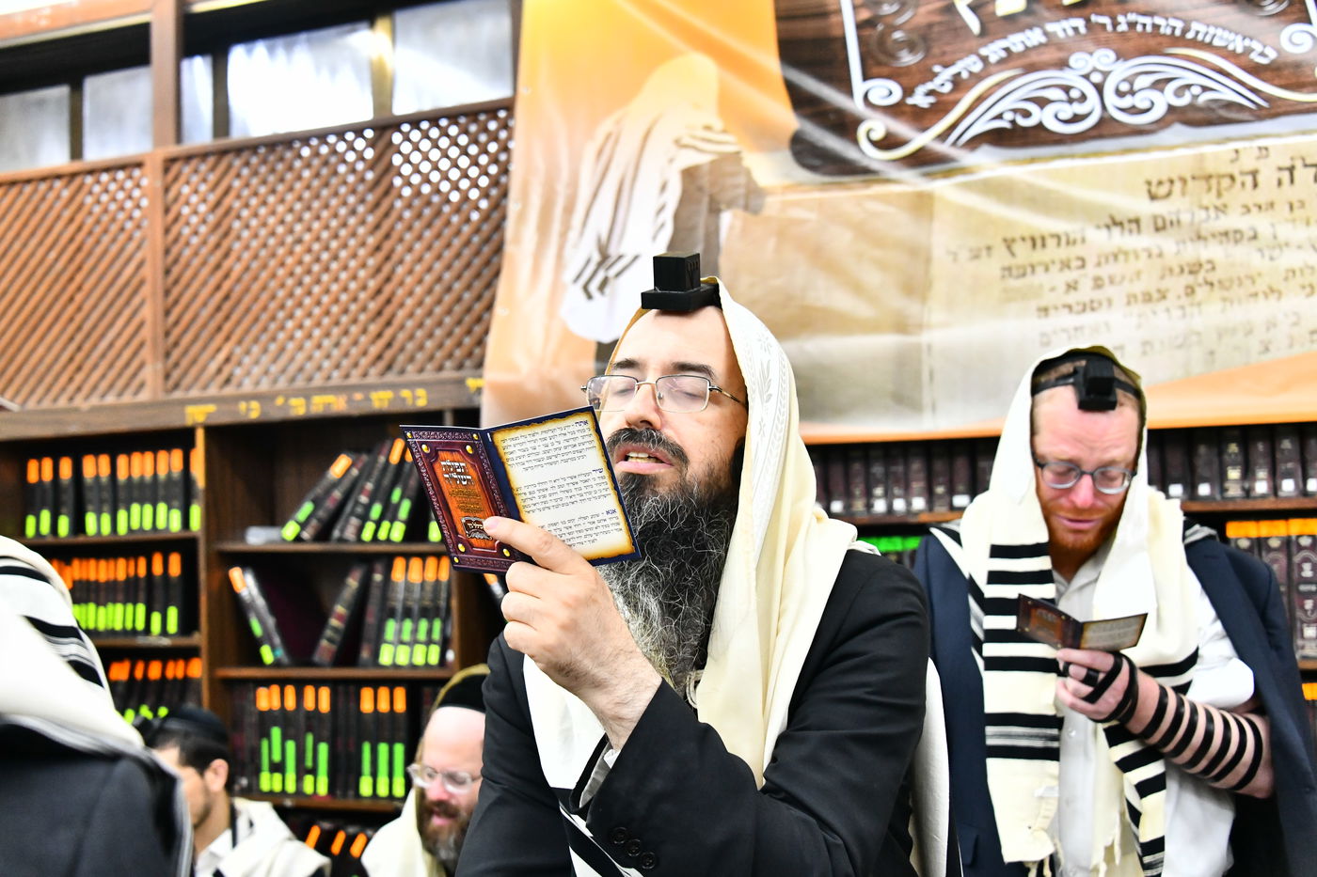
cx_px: 658
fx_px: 1756
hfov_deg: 41.1
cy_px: 438
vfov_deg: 28.1
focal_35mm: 48
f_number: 5.6
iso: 4000
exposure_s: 1/160
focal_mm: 48
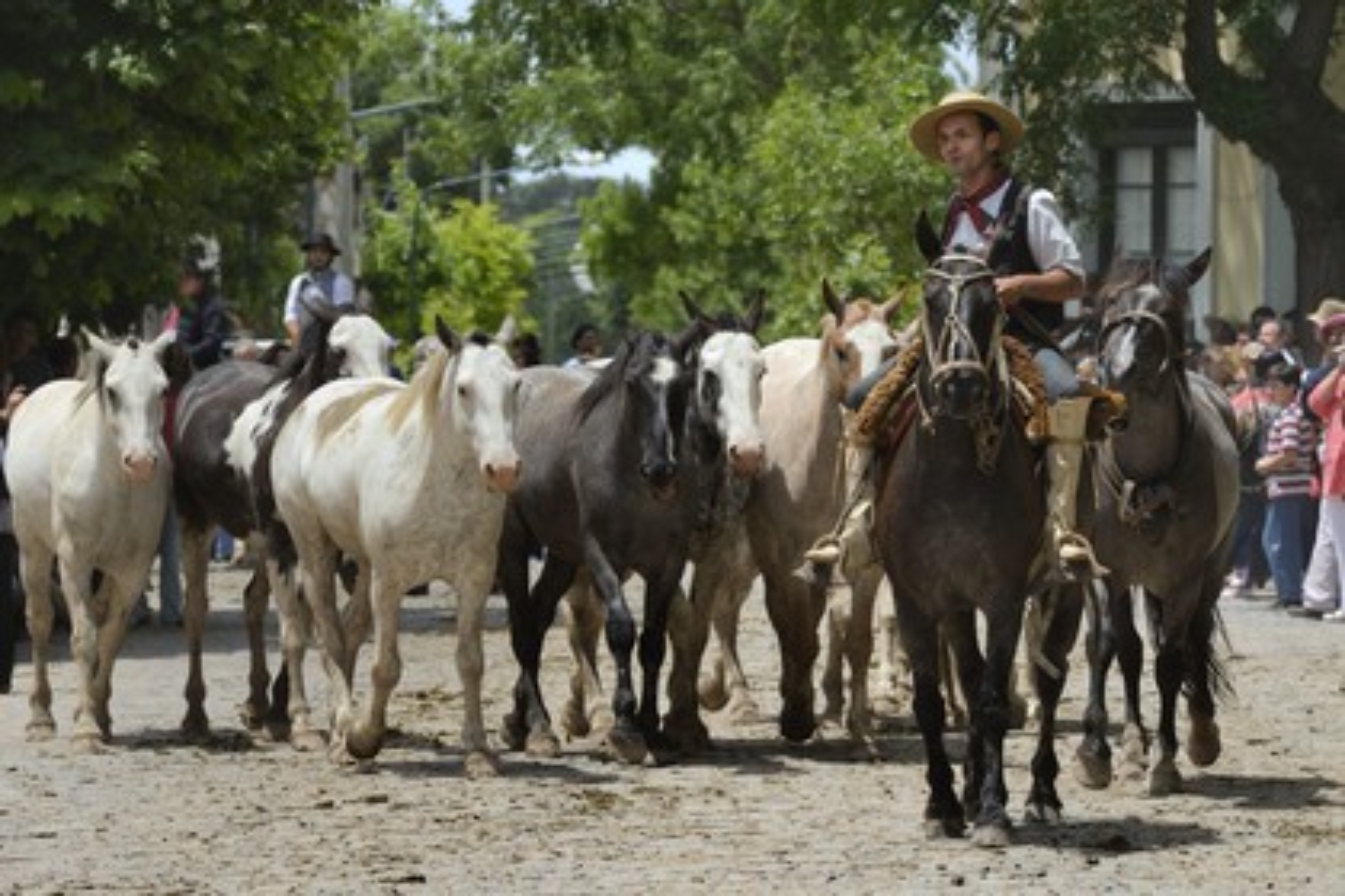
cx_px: 672
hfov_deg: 10.3
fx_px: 7472
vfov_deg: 6.9
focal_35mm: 200
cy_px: 448
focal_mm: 200
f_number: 9
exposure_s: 1/800
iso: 400
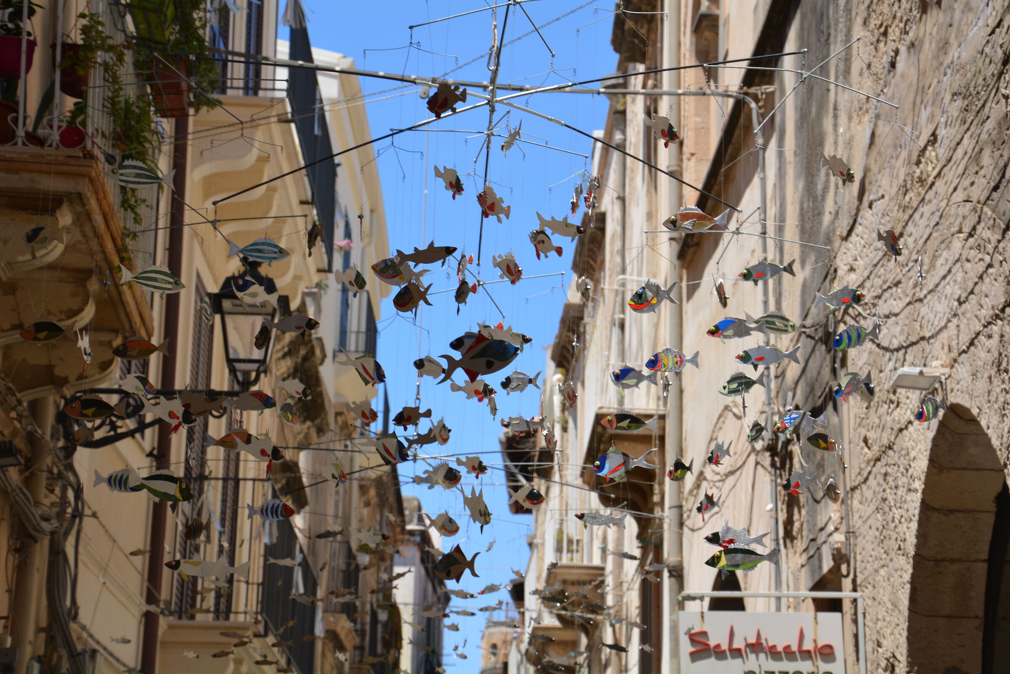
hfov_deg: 23.4
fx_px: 2441
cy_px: 337
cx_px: 505
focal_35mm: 87
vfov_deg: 15.7
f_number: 8
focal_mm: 58
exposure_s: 1/250
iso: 125
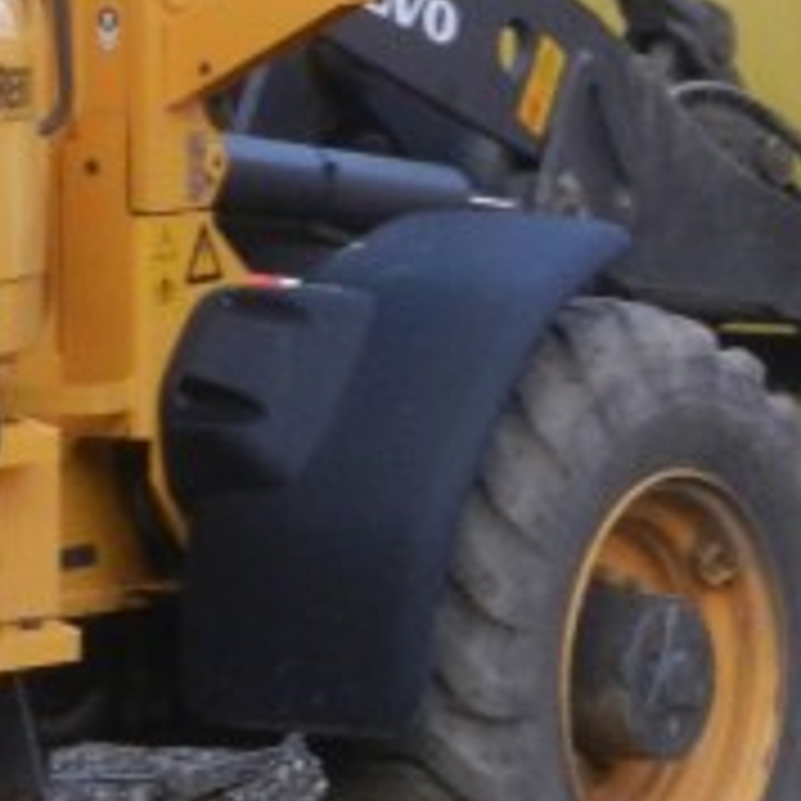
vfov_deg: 2.7
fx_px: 17121
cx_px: -378
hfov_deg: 2.7
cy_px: 144
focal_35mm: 654
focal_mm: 29.7
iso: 500
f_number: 5.3
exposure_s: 1/250
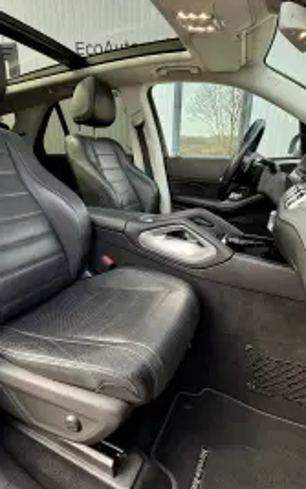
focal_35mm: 20
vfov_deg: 85.0
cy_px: 245
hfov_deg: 59.1
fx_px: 267
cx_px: 121
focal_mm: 2.22
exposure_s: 1/145
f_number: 2.2
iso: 64
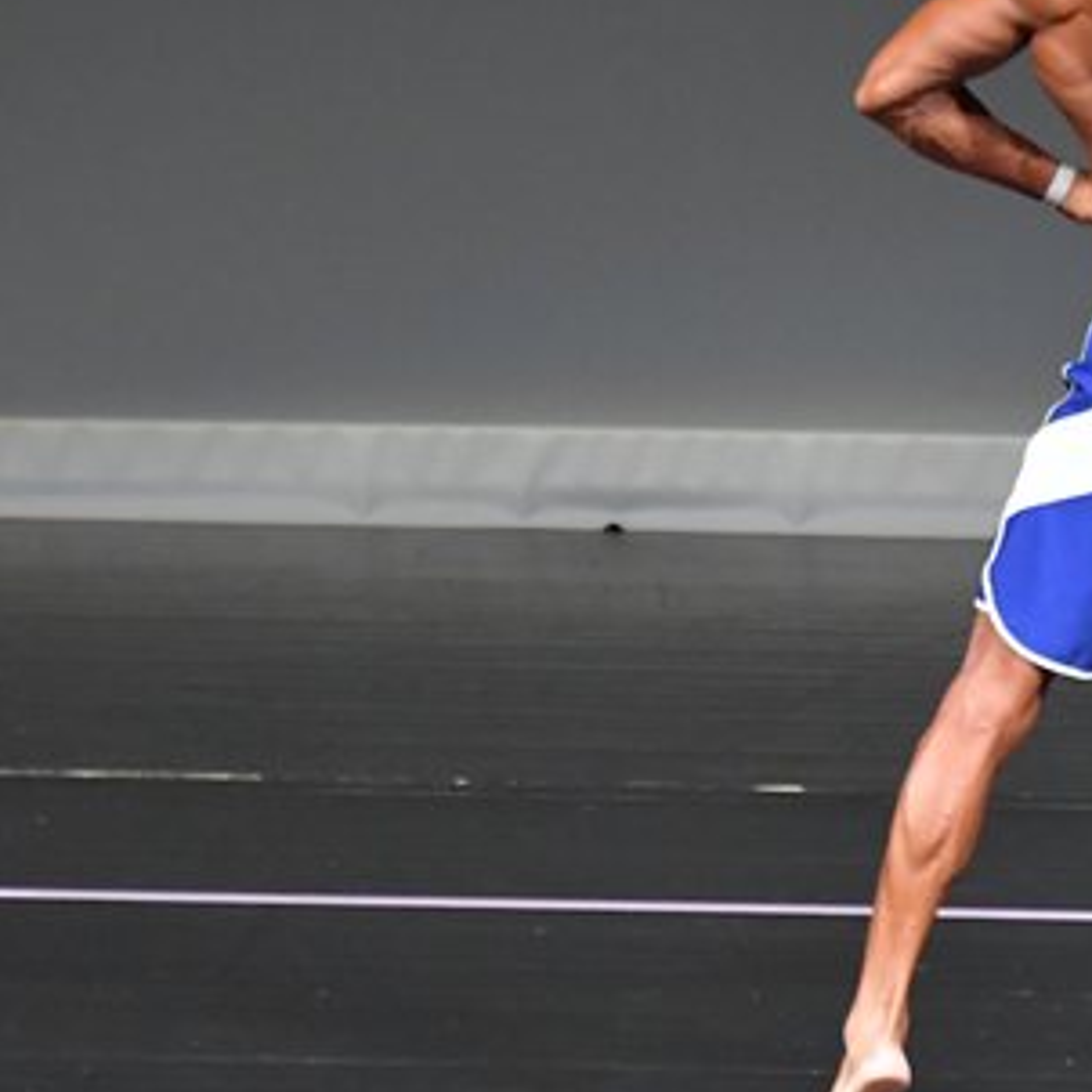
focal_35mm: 751
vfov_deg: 2.3
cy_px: 412
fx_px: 26803
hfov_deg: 2.3
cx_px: 1195
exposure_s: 1/400
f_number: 5.6
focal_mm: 230
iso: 5000
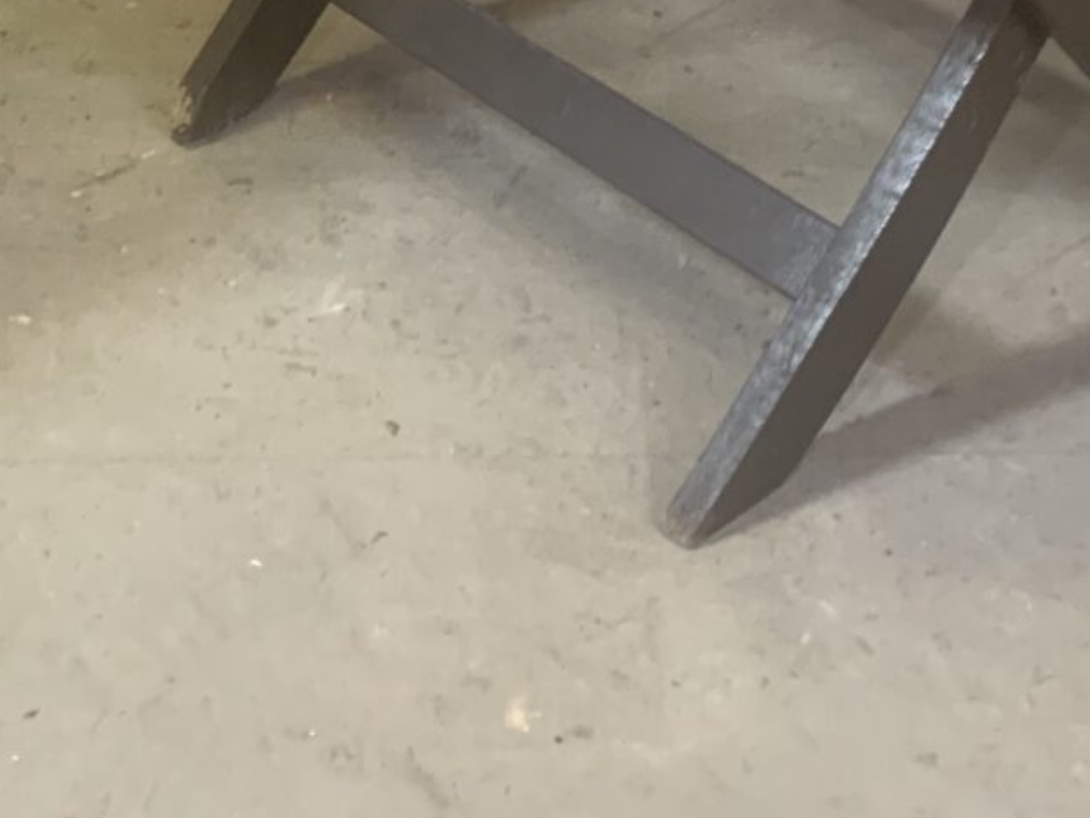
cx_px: 30
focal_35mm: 85
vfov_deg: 16.1
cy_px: -353
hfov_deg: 22.2
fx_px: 2678
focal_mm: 4.25
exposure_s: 1/33
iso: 320
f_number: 1.8
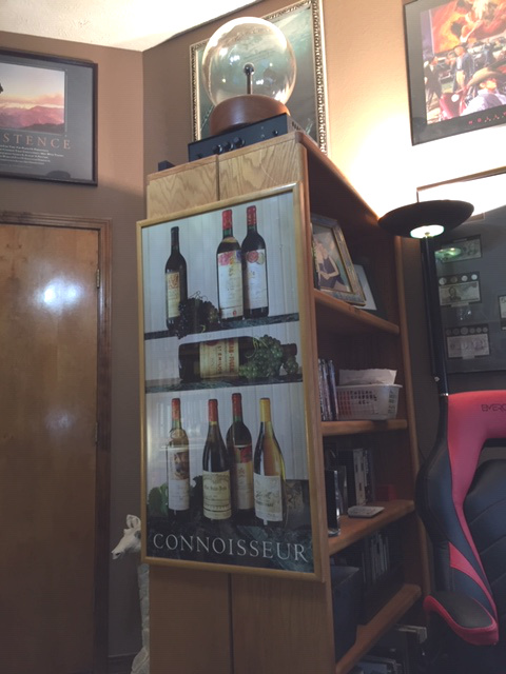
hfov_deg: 48.2
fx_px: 565
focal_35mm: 29
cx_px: 253
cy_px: 337
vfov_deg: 61.7
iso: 125
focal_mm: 4.15
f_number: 2.2
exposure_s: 1/30
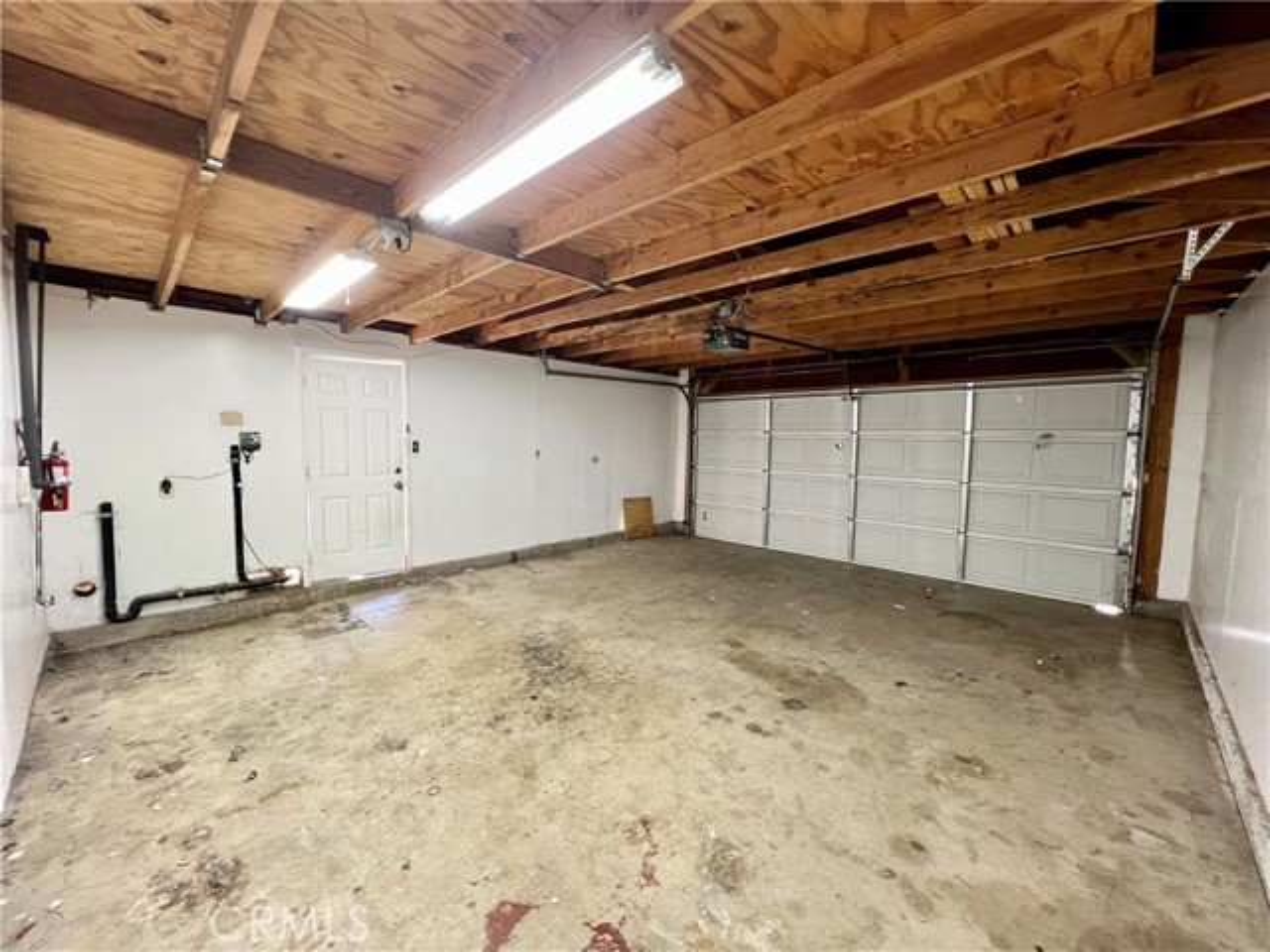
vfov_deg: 89.9
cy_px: 476
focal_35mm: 13
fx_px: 477
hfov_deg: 106.2
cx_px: 635
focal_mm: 1.57
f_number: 1.8
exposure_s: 1/60
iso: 200
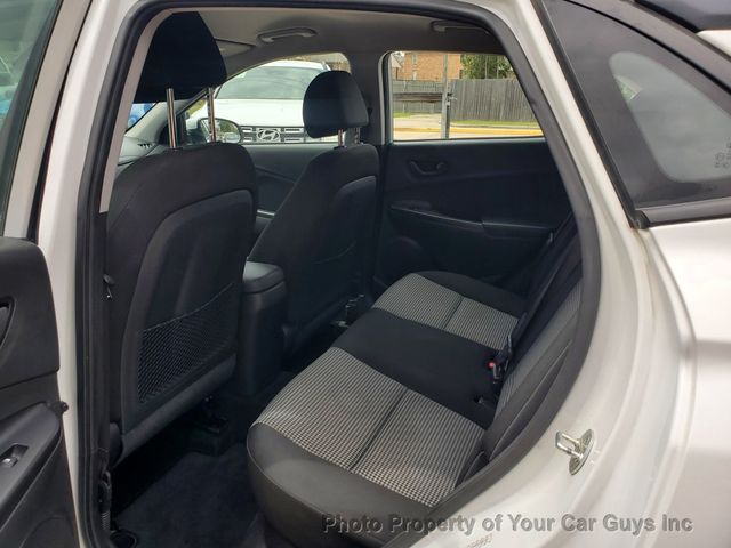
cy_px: 274
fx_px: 549
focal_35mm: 26
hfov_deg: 67.3
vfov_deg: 53.1
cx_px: 366
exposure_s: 1/642
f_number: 2.4
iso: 50
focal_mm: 4.3
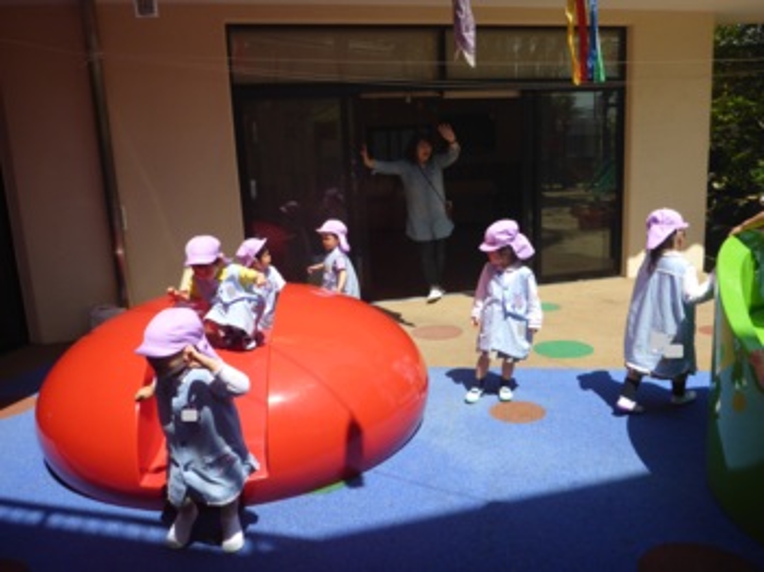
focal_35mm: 28
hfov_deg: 63.5
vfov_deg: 49.7
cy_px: 286
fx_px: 618
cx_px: 382
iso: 100
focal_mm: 4.9
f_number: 3.3
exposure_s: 1/1000
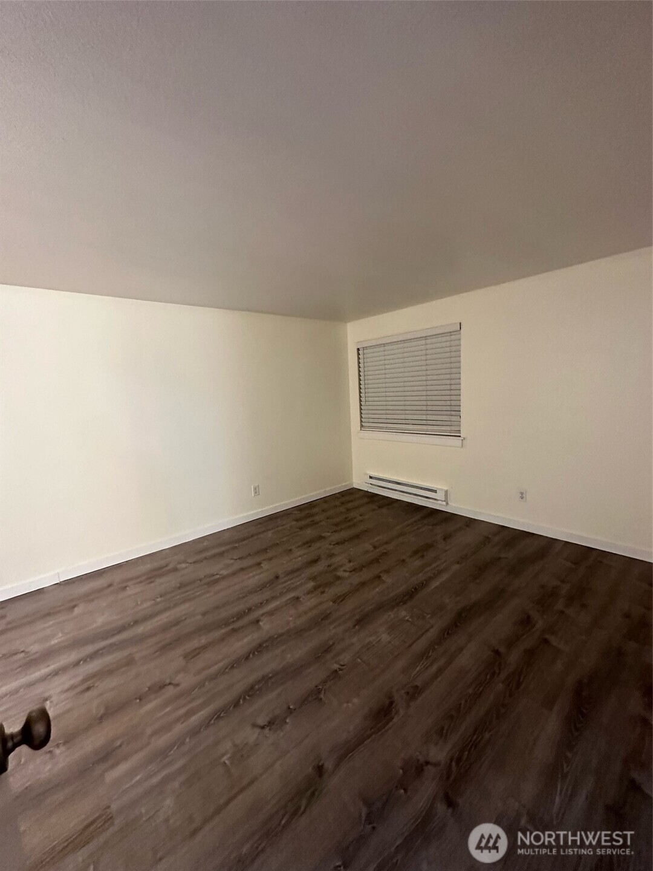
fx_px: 352
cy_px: 436
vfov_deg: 102.1
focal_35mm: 14
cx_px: 326
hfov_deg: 85.7
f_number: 2.2
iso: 500
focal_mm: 2.22
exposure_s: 1/60
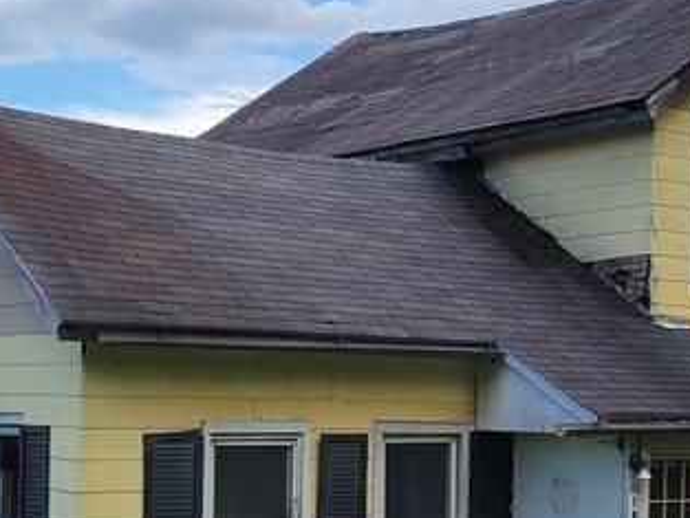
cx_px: 474
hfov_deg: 22.9
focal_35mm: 85
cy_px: 408
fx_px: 1695
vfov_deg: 17.2
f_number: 1.8
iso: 40
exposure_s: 1/1517
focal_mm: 5.4
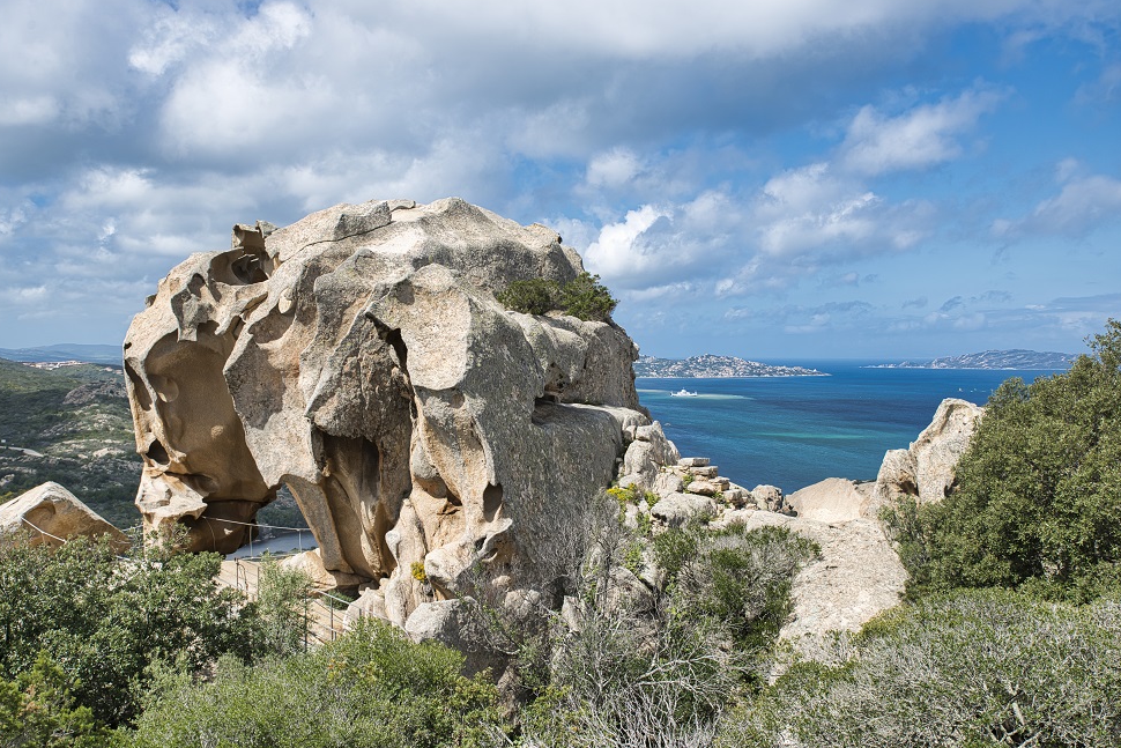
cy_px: 382
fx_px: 1028
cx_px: 549
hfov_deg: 57.2
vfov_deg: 40.0
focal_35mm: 33
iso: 100
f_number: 9.5
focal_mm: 32
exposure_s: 1/180
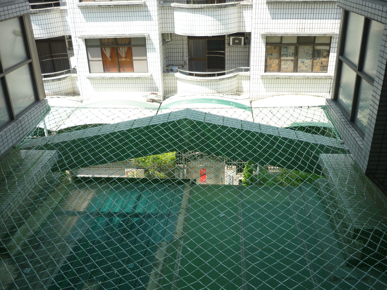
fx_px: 369
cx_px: 194
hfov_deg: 55.4
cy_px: 145
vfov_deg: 42.9
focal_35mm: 33
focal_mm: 5.5
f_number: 2.8
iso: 100
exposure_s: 1/500
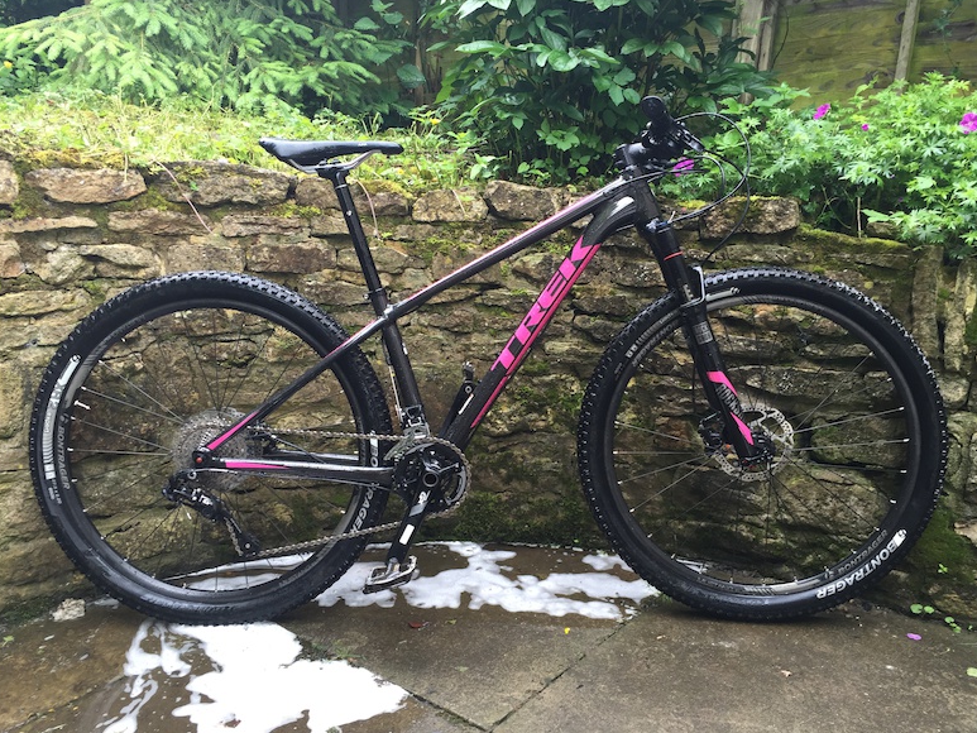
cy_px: 364
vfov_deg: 46.8
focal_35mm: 30
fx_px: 847
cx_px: 489
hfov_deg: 60.0
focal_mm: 4.15
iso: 40
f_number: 2.2
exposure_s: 1/100
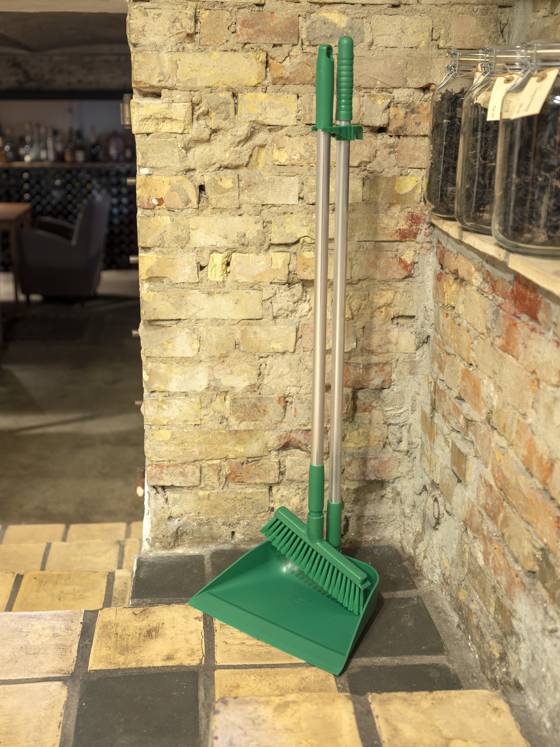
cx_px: 280
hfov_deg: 38.7
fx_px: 798
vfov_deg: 50.1
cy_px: 374
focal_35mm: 37
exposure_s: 4
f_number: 4
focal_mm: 47.3
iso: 100
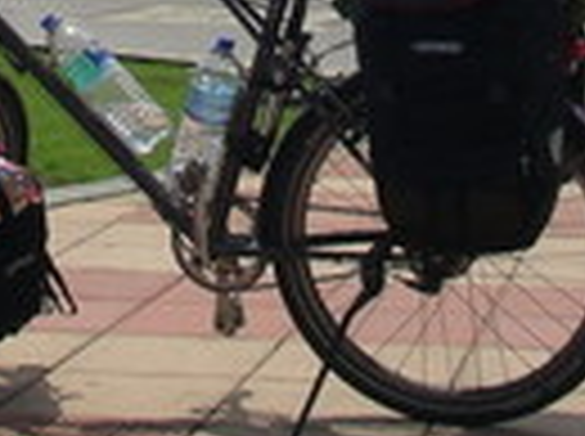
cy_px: -220
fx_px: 2159
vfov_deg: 11.1
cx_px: 302
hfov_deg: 15.4
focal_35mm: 128
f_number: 6.9
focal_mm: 5.7
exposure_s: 1/320
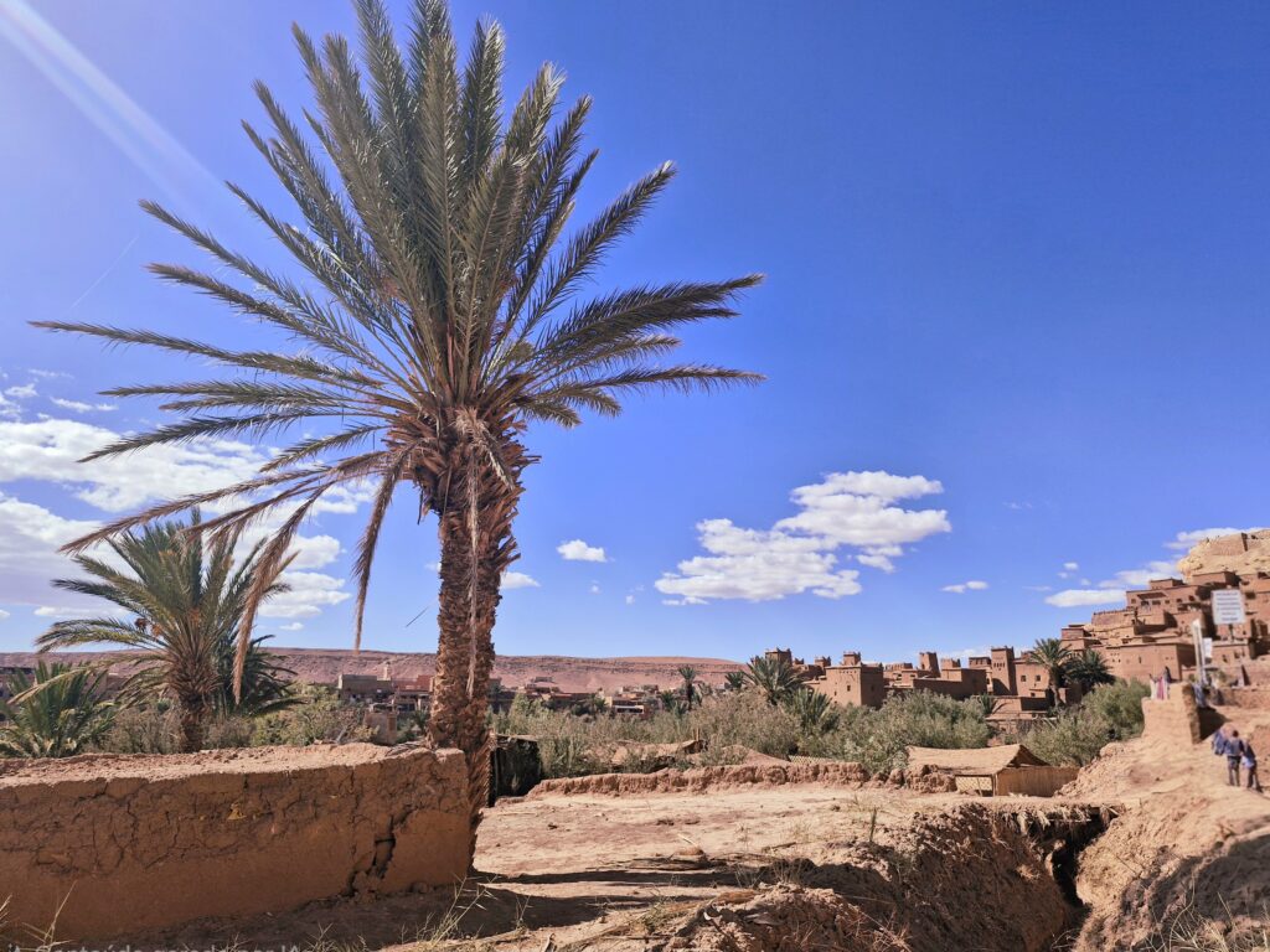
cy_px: 476
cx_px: 635
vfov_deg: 58.9
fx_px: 844
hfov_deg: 73.9
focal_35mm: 23
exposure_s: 1/2500
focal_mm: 5.54
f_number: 1.8
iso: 50
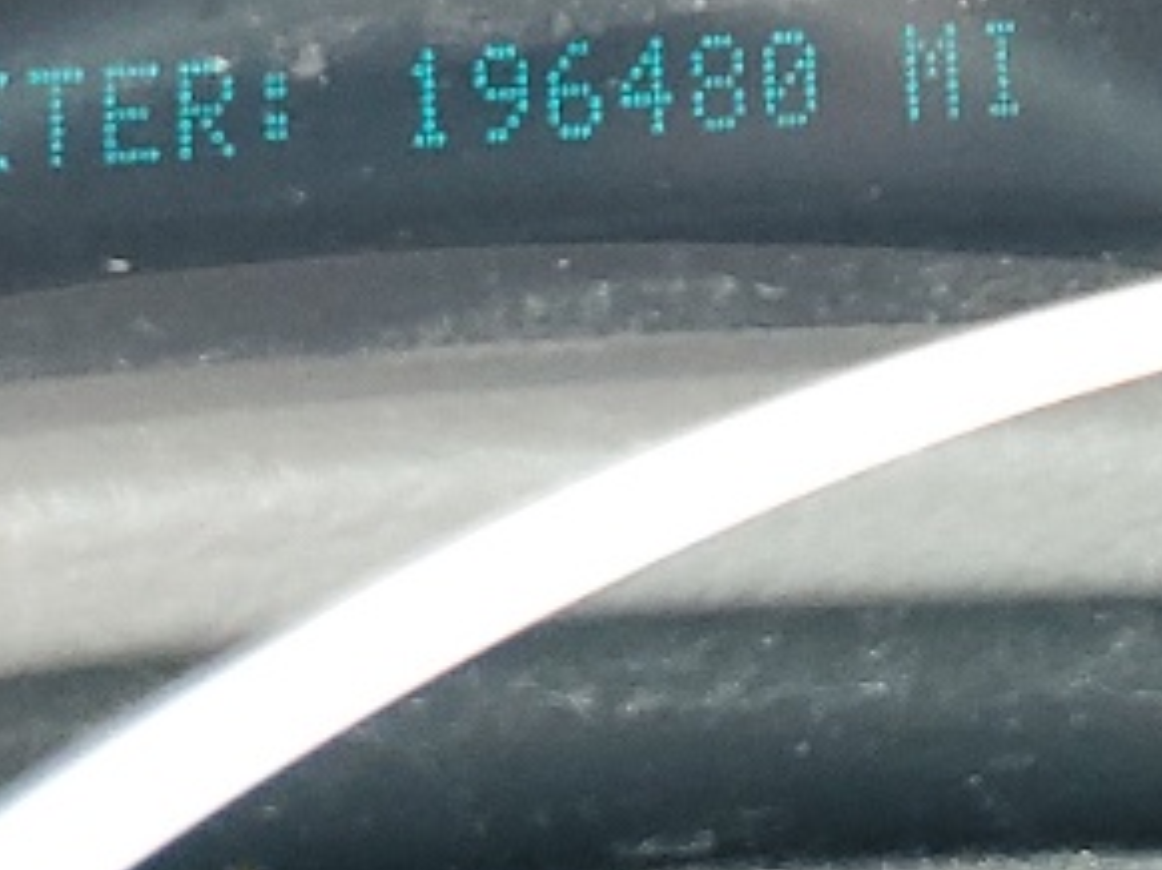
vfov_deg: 9.5
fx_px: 4798
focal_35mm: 143
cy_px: -978
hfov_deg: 13.8
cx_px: 735
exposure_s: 1/60.2
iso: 134
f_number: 1.5
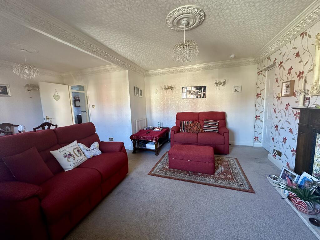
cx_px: 160
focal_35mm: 14
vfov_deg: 85.7
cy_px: 120
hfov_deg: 102.1
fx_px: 129
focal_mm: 2.22
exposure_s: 1/49
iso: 200
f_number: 2.2
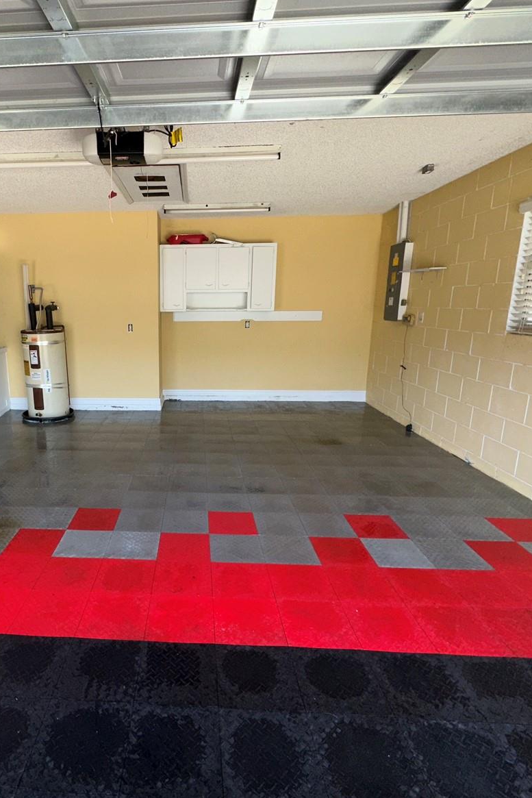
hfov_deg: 60.1
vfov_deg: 84.0
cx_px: 166
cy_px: 400
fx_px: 443
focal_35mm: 20
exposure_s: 1/176
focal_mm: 2.22
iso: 32
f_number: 2.2
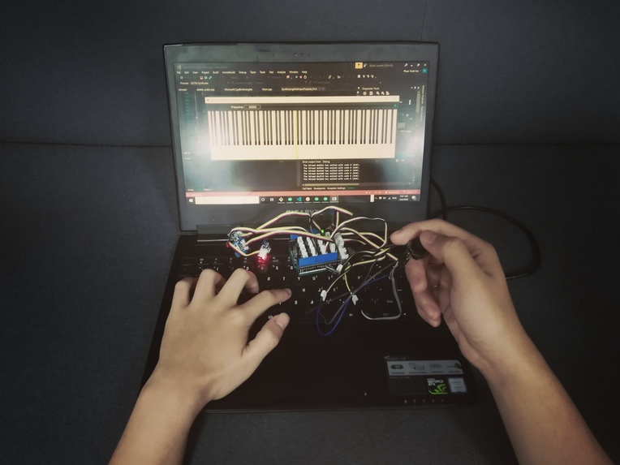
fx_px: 466
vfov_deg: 53.1
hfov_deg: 67.3
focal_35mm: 26
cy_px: 232
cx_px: 310
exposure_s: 1/24
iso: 400
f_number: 2.2
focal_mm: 3.83
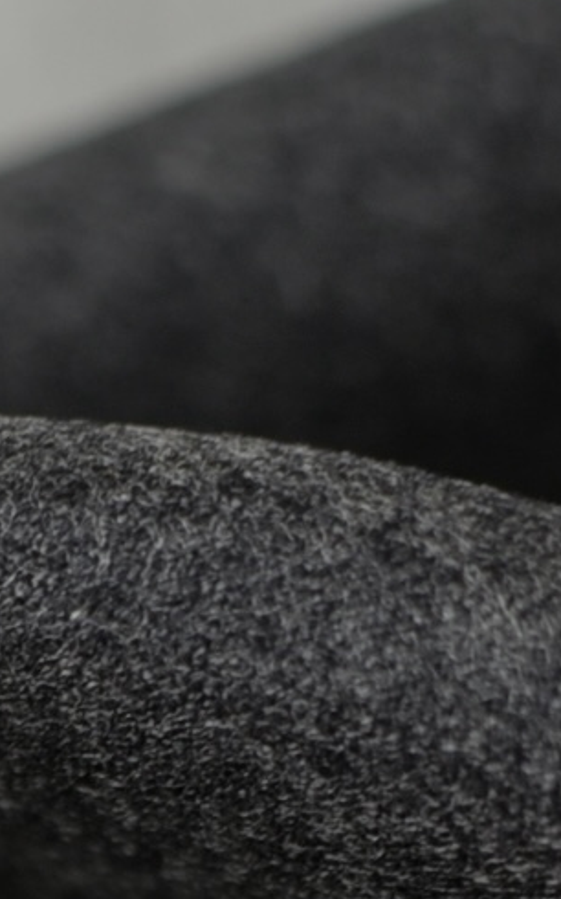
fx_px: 6153
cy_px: 1697
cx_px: -783
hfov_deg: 5.1
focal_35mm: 251
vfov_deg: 8.0
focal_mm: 35
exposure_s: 1/30
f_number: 3.5
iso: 280
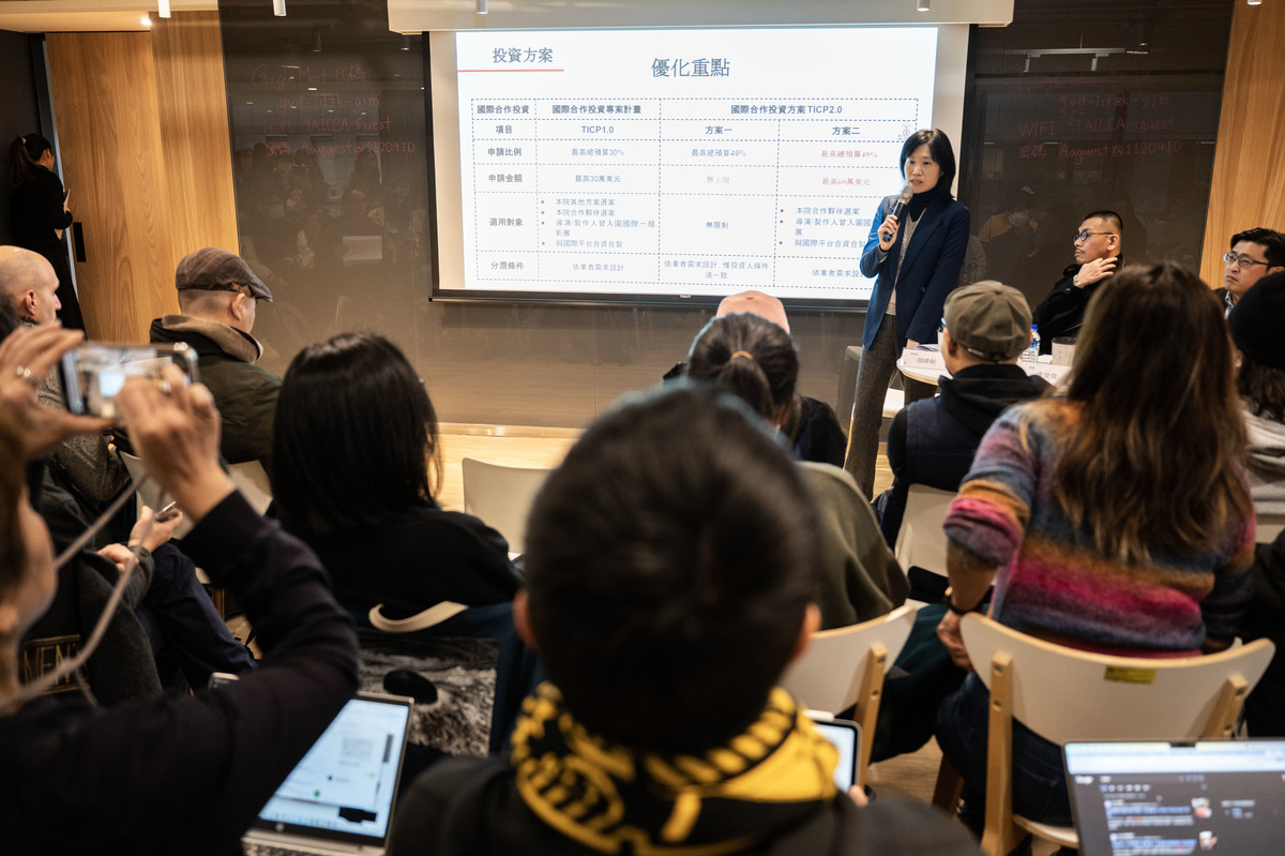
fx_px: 1070
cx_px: 642
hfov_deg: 62.0
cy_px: 428
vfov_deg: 43.6
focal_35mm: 30
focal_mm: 30
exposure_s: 1/160
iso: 2000
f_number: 2.8
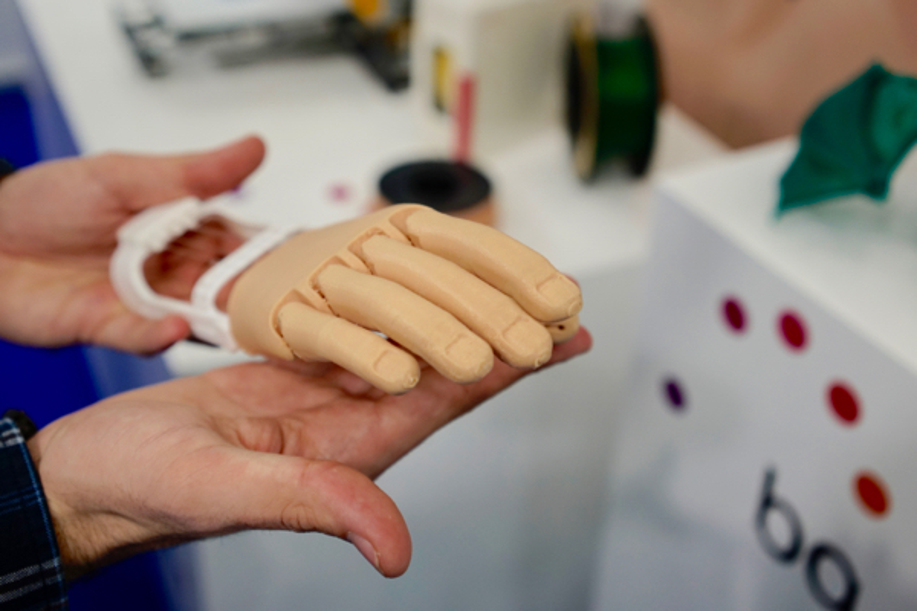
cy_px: 306
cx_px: 458
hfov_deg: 54.4
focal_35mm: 35
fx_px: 891
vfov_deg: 37.9
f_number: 4
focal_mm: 35
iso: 800
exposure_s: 1/60
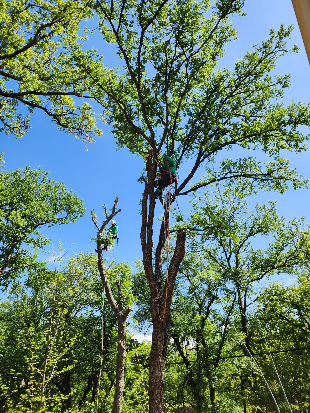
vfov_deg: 73.9
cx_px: 155
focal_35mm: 23
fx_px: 275
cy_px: 206
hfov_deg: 58.9
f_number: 1.8
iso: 12
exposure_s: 1/631
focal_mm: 6.4
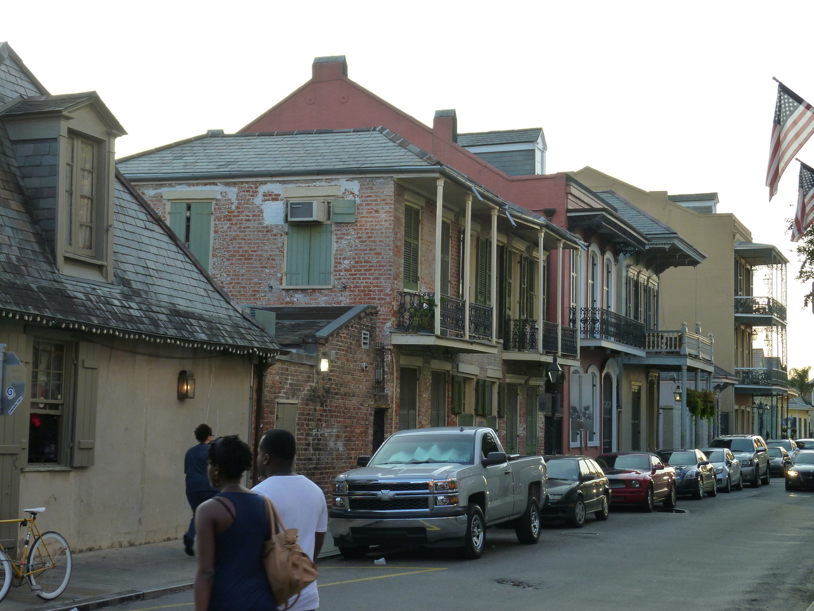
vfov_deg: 25.7
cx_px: 407
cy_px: 306
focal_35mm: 57
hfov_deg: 33.8
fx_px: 1340
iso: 125
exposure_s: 1/60
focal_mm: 10.3
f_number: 4.6
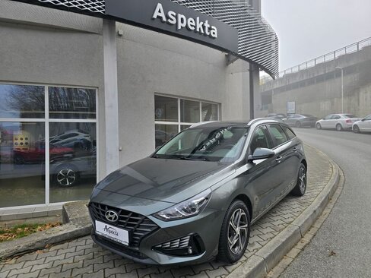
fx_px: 247
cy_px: 139
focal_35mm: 23
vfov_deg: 58.9
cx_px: 186
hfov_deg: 73.9
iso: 12
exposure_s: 1/554
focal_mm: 6.3
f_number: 1.7
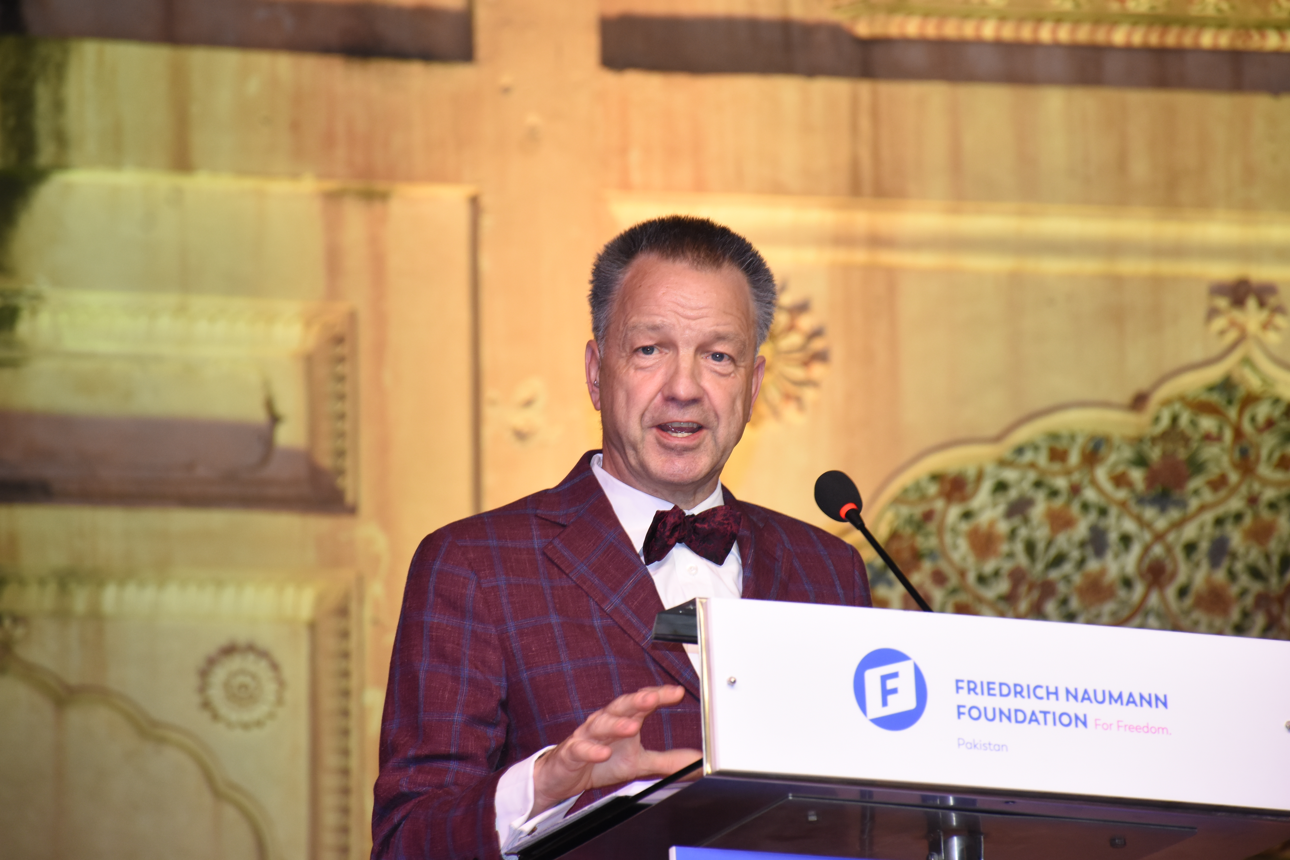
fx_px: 7524
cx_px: 645
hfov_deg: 9.8
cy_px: 430
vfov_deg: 6.5
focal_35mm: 210
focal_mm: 140
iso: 800
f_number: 5.6
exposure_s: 1/100
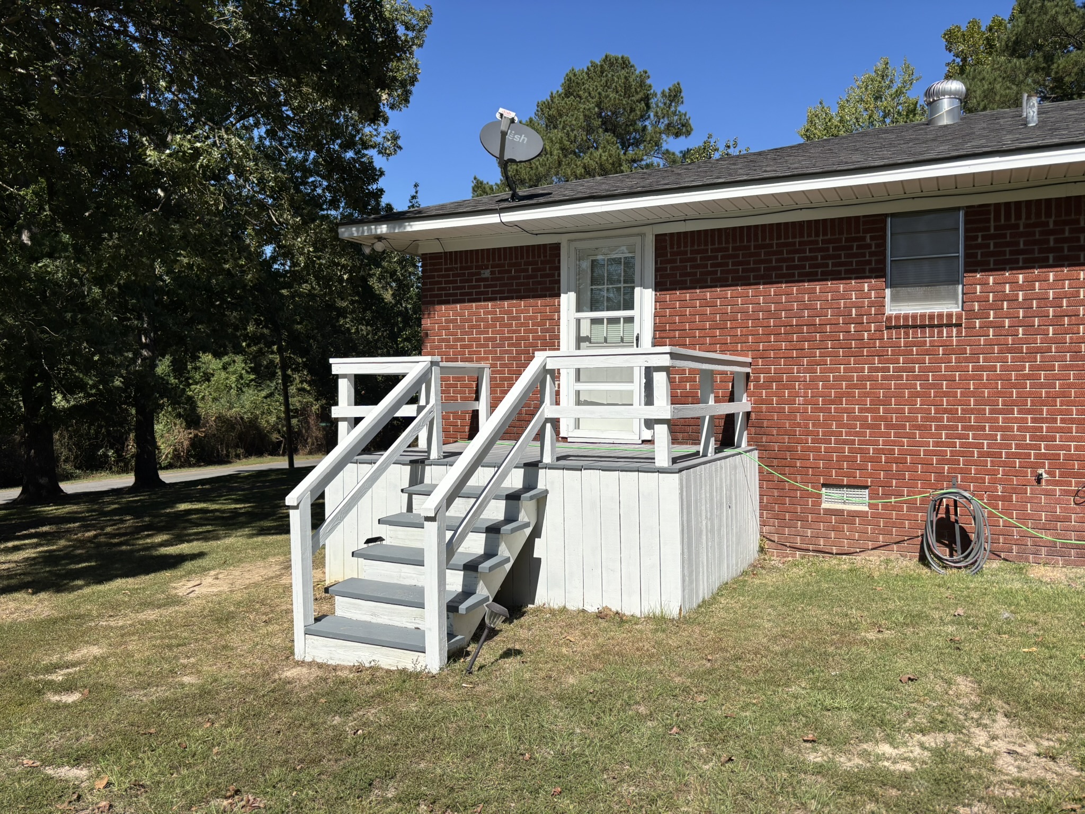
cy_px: 407
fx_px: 815
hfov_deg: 67.3
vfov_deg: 53.1
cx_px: 542
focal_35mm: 26
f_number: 1.6
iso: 50
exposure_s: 1/4630
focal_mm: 5.96
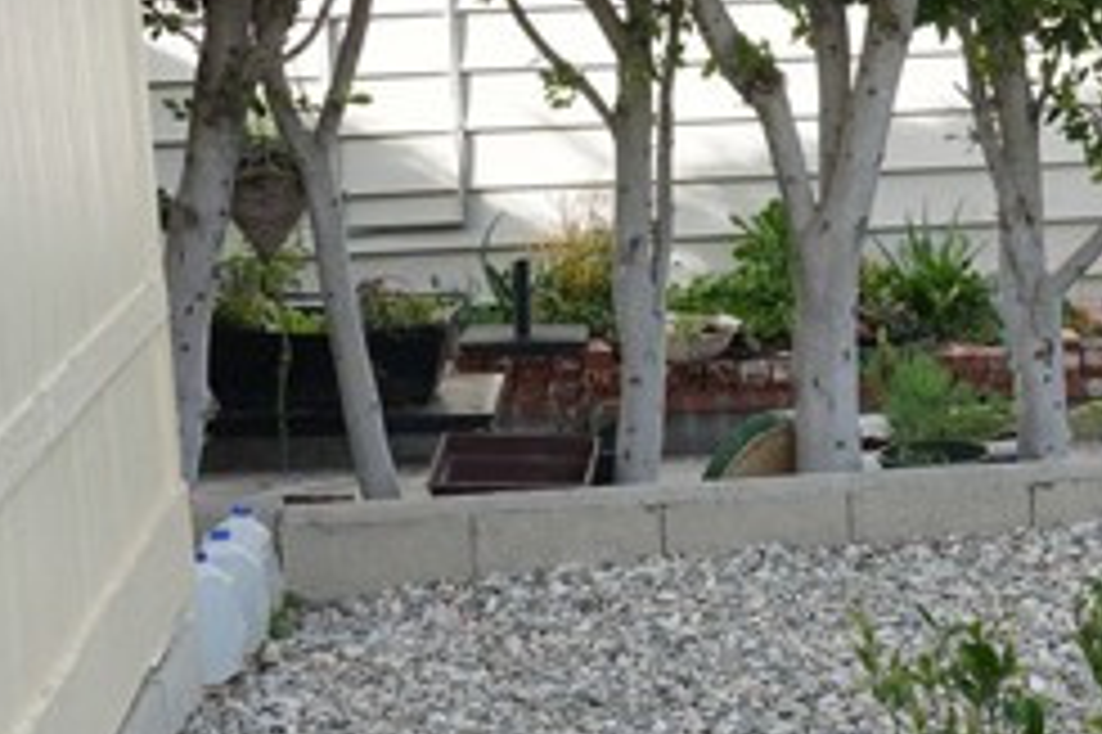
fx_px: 2518
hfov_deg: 24.1
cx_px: 963
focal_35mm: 82
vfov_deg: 16.5
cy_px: 277
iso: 100
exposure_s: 1/100
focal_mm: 21
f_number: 7.1
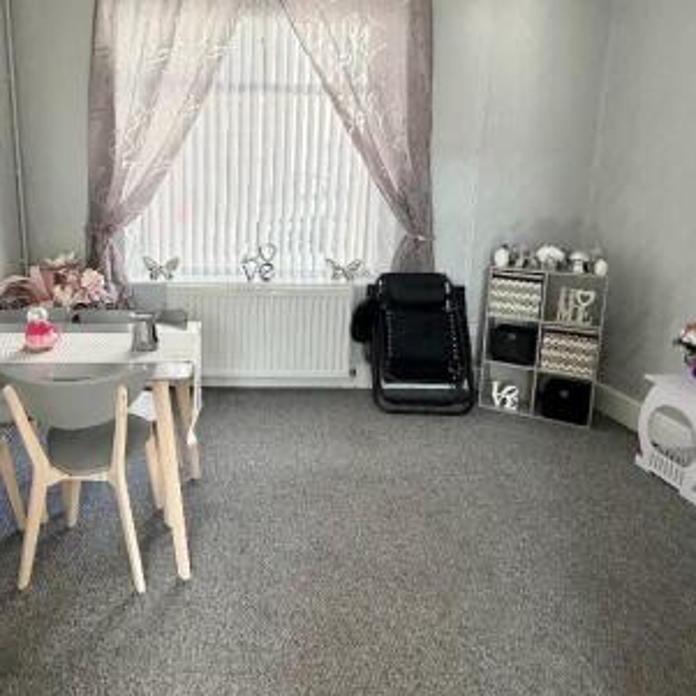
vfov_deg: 64.5
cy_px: 283
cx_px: 246
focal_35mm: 24
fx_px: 546
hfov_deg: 63.8
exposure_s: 1/124
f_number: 2.2
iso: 64
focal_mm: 2.22
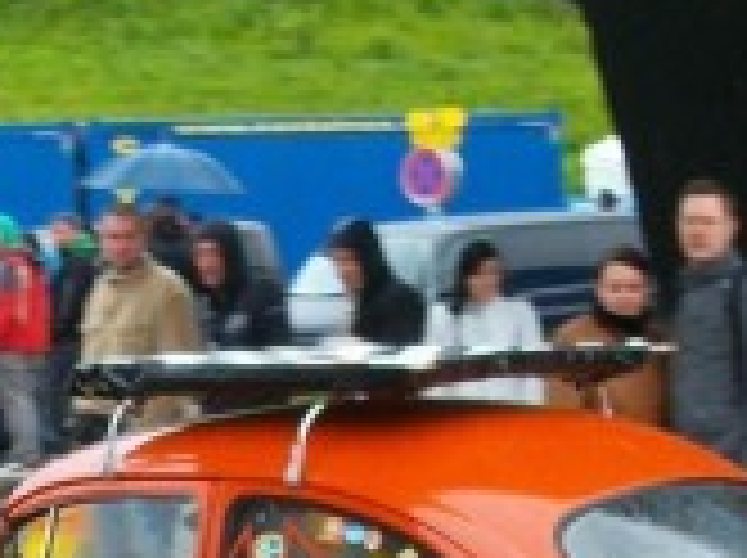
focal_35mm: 164
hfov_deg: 12.0
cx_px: 81
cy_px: 788
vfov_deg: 8.8
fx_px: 3534
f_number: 2.9
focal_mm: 5.7
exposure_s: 1/111
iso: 80
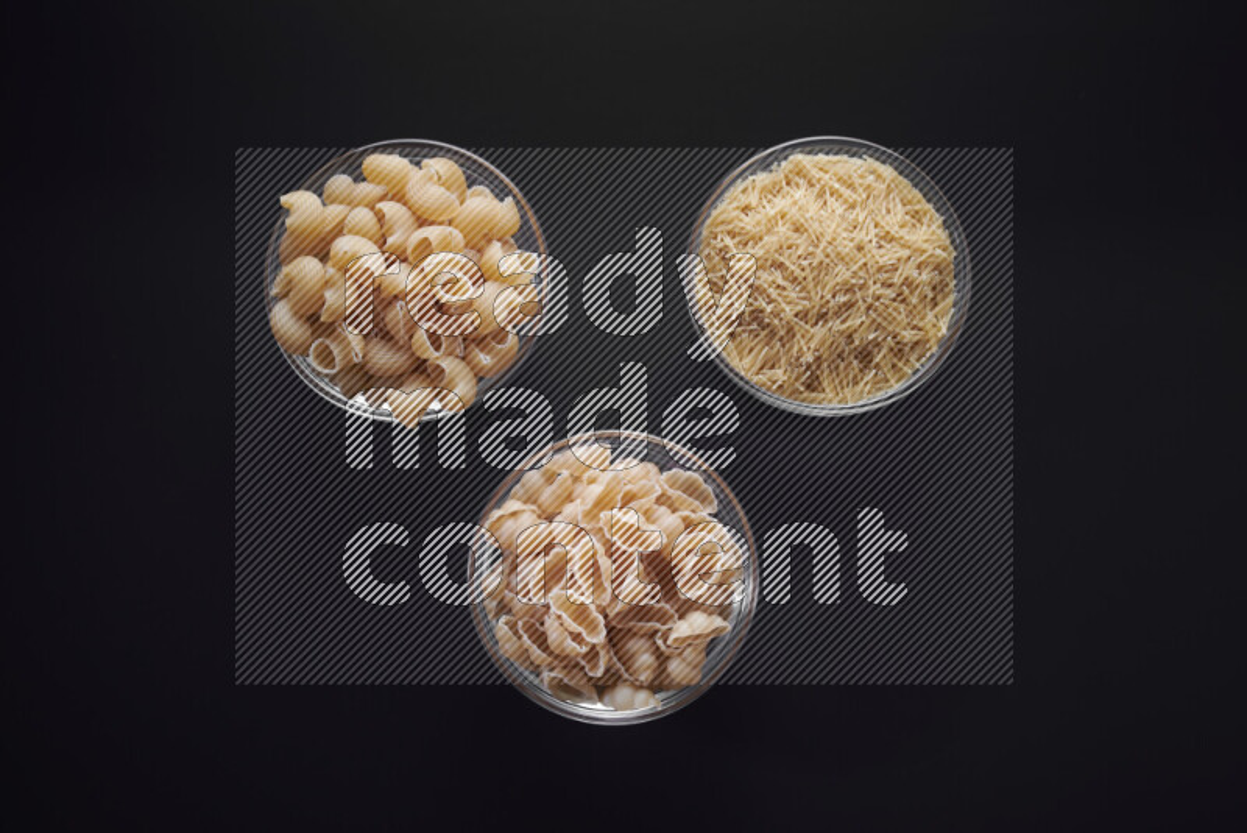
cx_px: 624
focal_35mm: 50
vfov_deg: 27.0
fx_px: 1732
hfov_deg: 39.6
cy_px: 416
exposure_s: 1/100
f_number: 8
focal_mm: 50
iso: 100
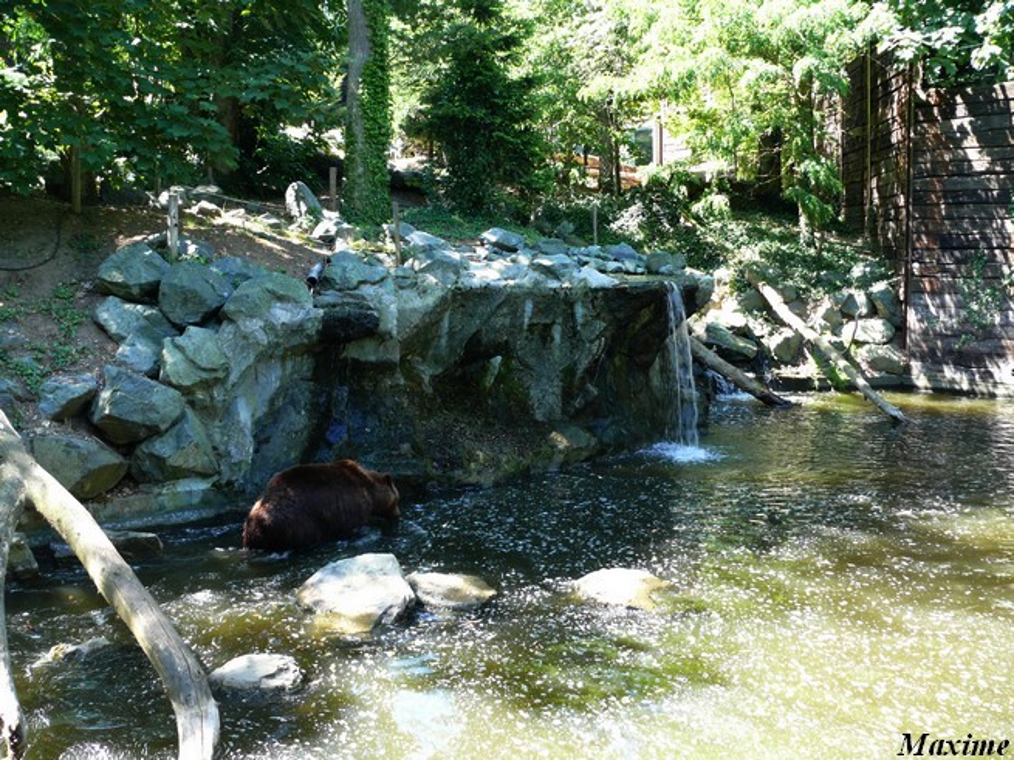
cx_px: 507
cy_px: 380
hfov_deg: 52.6
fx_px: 1025
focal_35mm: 35
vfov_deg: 40.7
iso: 100
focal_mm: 7.4
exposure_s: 1/50
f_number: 2.8
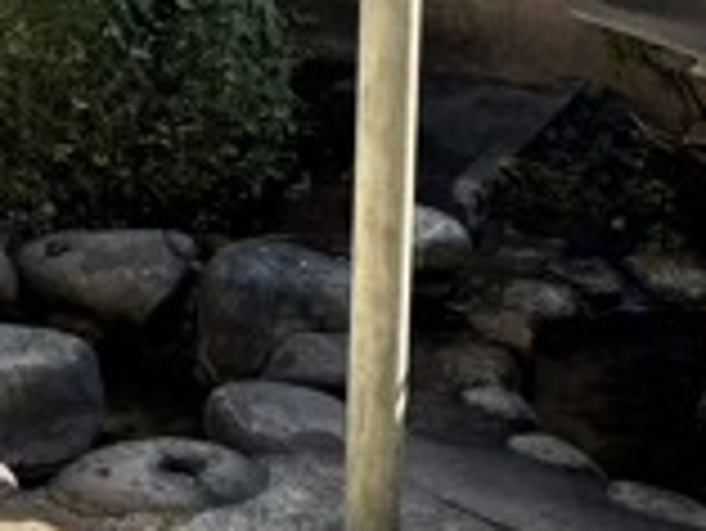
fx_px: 2368
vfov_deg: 12.4
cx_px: -301
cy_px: -182
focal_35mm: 116
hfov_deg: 15.8
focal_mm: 5.96
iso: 50
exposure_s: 1/707
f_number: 1.6
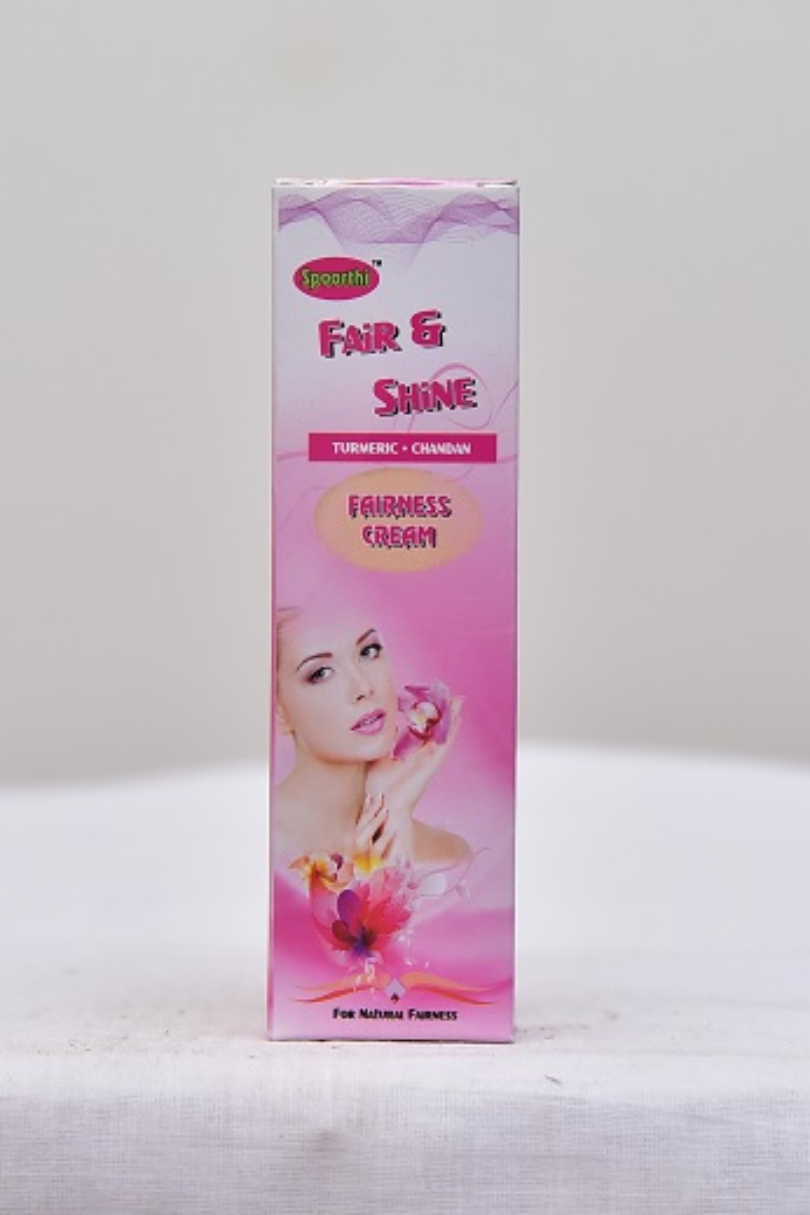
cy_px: 602
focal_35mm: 83
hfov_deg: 16.5
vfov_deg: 24.5
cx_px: 405
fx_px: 2801
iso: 1600
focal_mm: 82
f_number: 4.5
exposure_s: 1/125
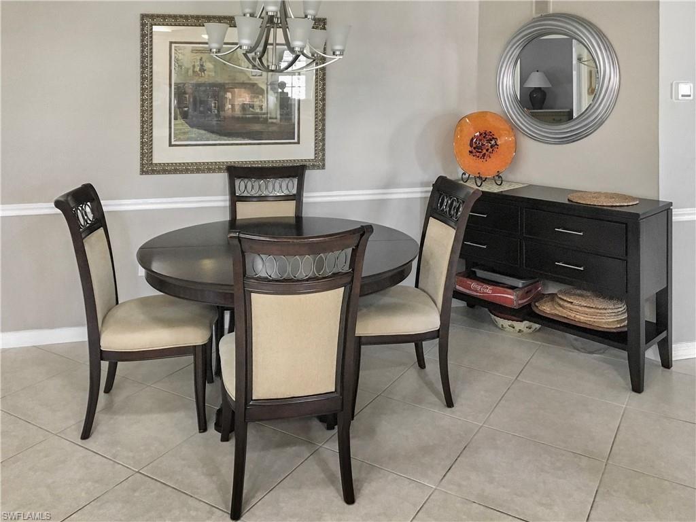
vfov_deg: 48.2
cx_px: 348
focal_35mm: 29
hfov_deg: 61.7
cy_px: 261
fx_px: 583
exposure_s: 1/30
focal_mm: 4.15
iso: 160
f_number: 2.2
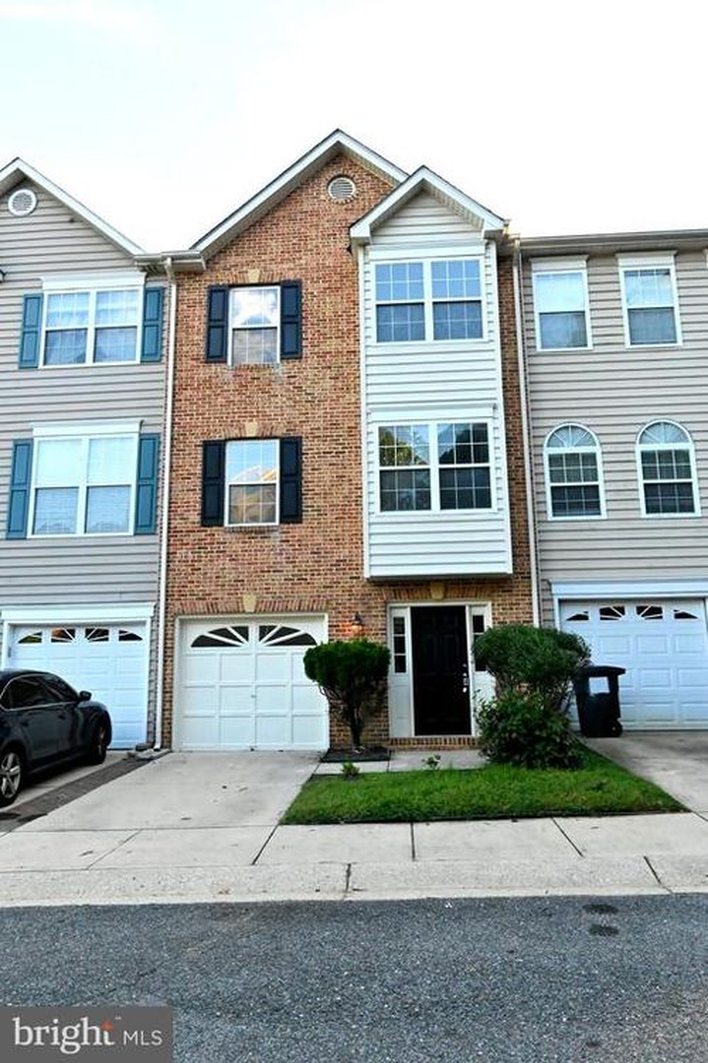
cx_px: 354
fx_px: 738
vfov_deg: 71.5
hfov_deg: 51.2
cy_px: 532
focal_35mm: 25
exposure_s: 1/1000
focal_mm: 25
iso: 8000
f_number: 16
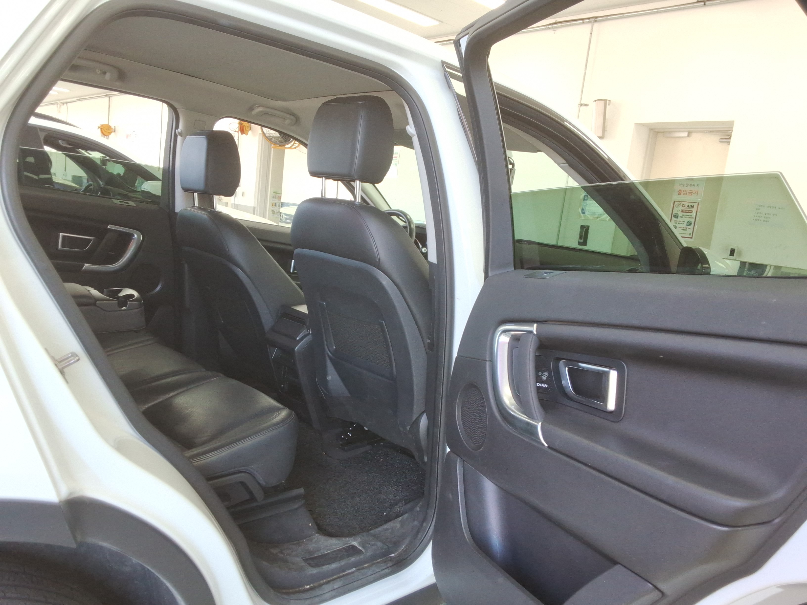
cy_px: 302
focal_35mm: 28
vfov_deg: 49.7
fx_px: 653
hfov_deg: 63.4
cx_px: 404
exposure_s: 1/60
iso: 32
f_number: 1.9
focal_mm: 2.91
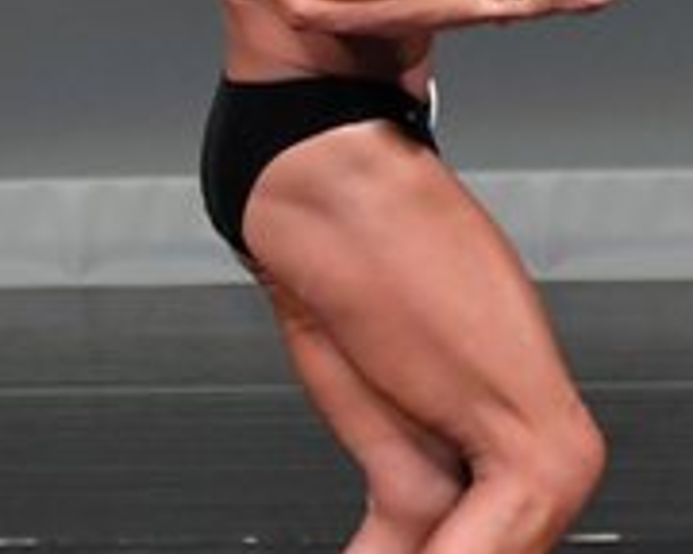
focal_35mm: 1392
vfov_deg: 1.1
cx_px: -268
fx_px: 28550
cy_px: 169
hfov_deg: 1.4
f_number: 5.6
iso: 4000
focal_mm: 230
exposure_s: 1/400
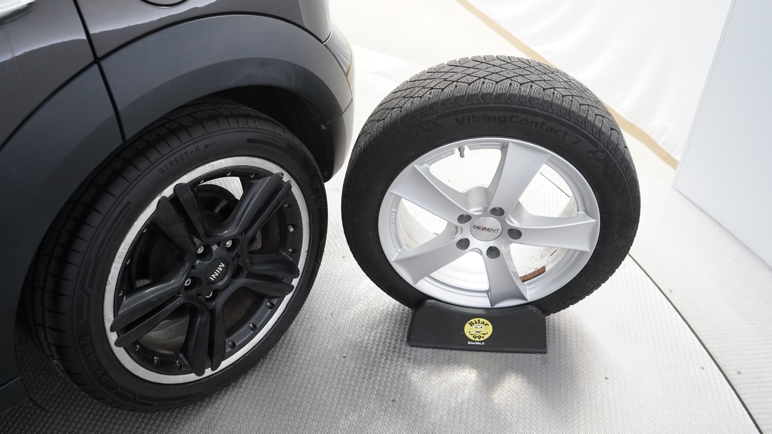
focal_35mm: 30
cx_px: 382
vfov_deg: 38.9
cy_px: 227
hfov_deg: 64.3
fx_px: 614
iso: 4000
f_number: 5
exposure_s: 1/60
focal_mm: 28
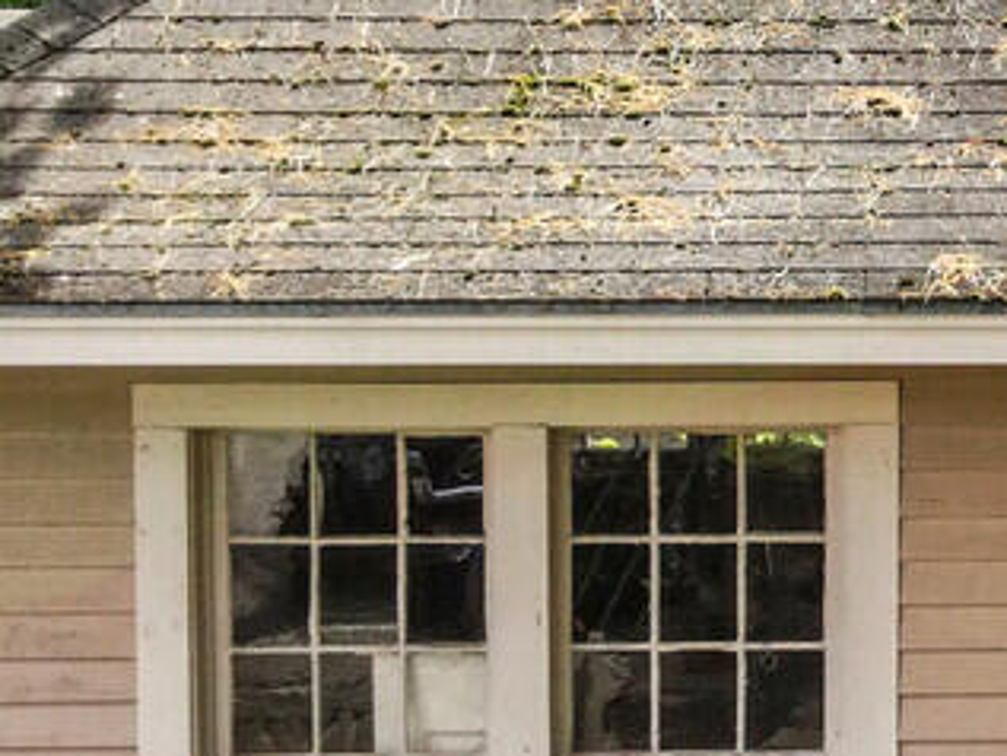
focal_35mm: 121
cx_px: 1321
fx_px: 3521
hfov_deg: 15.5
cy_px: 245
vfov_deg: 12.2
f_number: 2.8
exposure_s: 1/500
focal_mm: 4.5
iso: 200
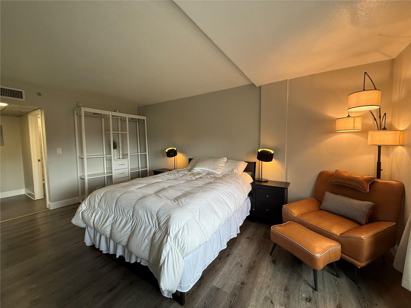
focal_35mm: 14
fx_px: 166
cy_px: 154
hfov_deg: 102.1
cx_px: 206
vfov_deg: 85.7
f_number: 2.2
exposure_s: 1/120
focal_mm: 2.22
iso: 250
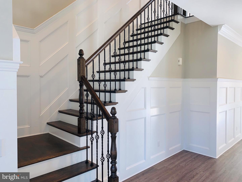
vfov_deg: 53.1
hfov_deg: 67.3
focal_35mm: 26
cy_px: 91
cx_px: 121
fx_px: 182
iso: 25
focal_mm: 4.25
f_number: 1.8
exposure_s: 1/22
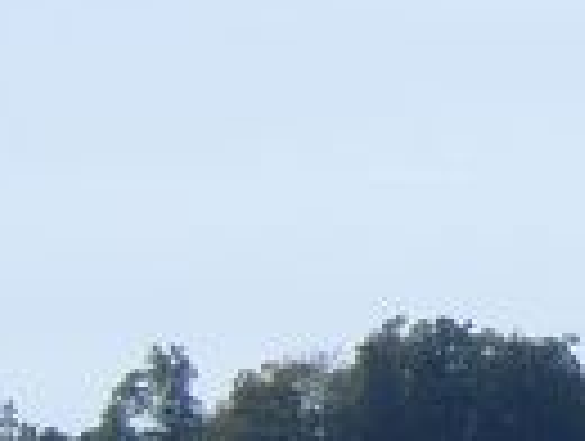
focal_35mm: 614
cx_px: 1701
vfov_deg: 2.4
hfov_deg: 3.2
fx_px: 10396
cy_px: 99
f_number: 5.6
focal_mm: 20.74
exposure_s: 1/496
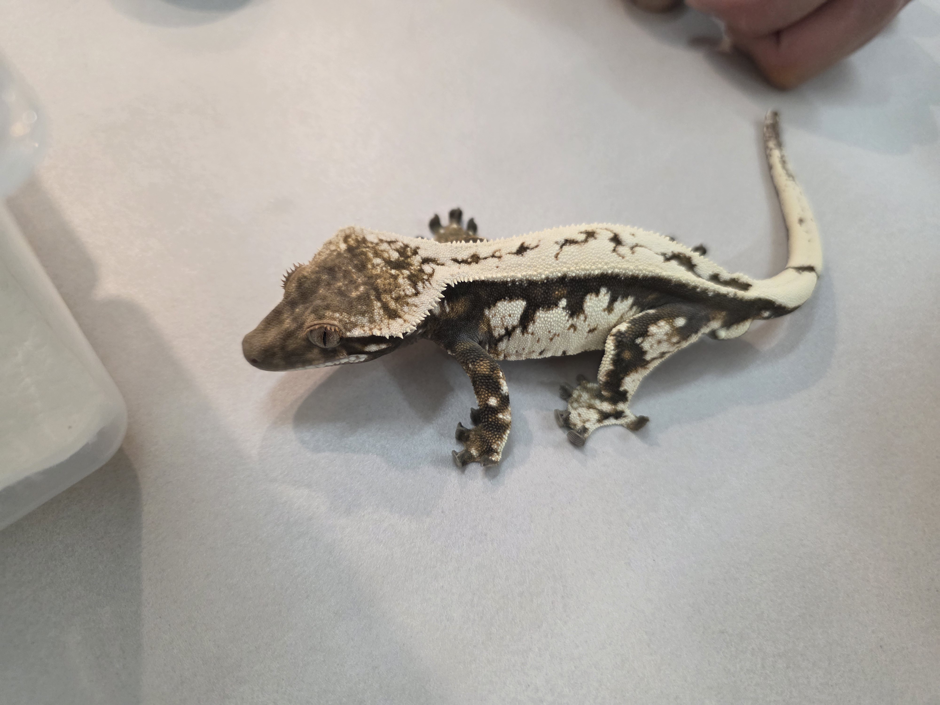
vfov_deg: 58.9
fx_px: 625
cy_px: 352
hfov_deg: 73.9
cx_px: 470
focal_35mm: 23
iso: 500
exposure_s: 1/120
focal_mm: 6.3
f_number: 1.7
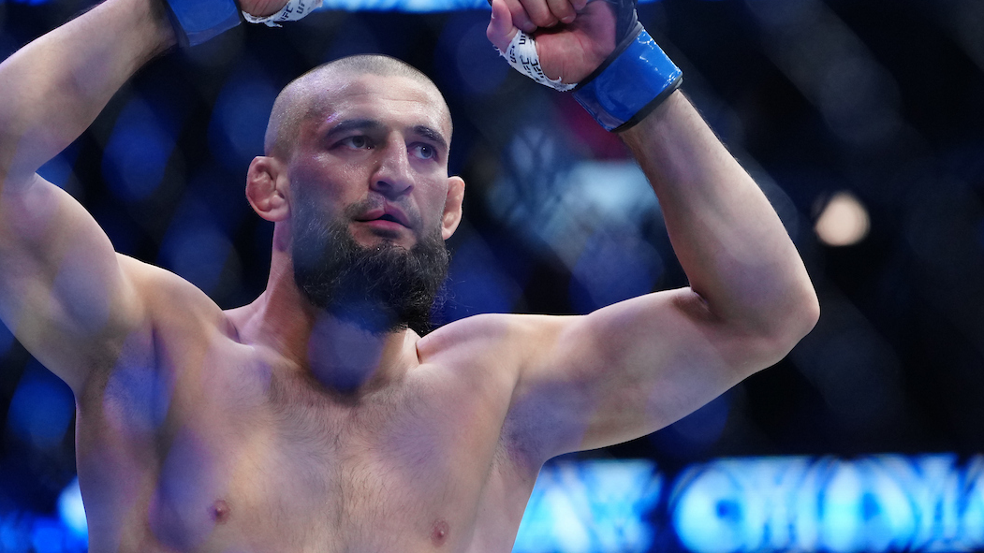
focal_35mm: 220
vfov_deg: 5.5
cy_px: 220
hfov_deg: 9.8
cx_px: 433
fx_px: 5740
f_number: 2.8
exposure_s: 1/1000
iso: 2000
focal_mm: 123
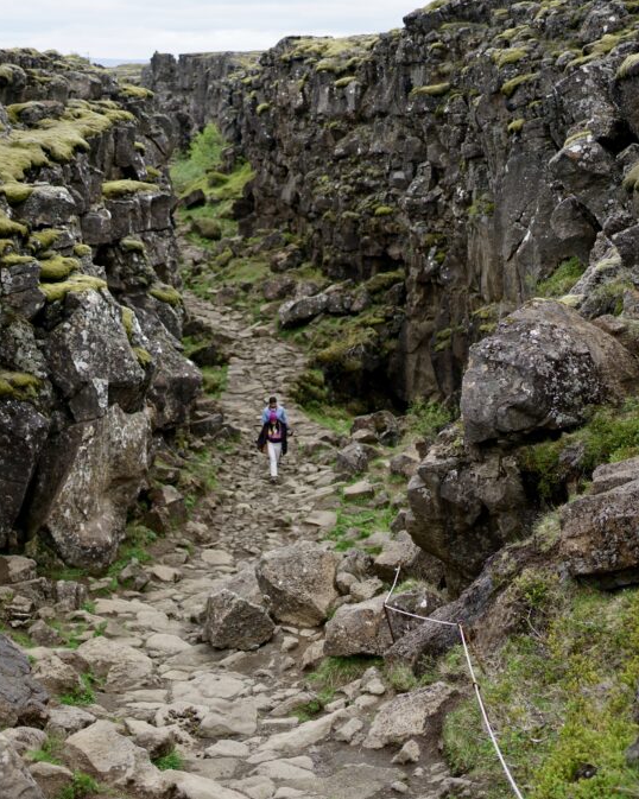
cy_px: 396
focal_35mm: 50
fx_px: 1183
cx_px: 298
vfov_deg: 37.3
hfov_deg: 30.2
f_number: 1.8
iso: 400
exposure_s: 1/3200
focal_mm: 35
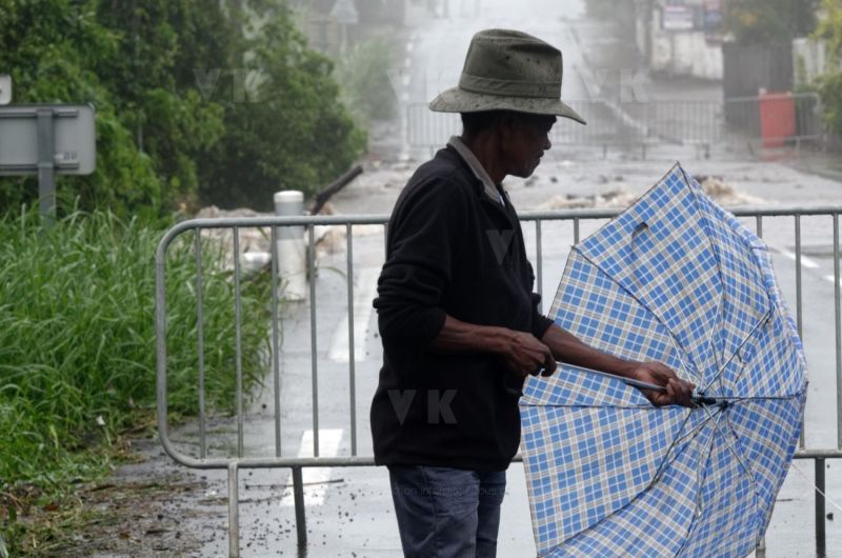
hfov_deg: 12.3
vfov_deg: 8.1
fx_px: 3921
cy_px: 279
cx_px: 421
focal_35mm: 168
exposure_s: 1/500
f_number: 8
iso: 500
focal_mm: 112
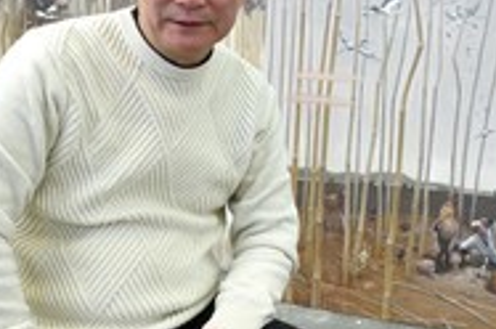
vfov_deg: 18.8
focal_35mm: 72
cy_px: 111
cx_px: 410
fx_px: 990
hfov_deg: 27.5
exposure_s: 1/100
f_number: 5.6
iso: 1600
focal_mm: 32
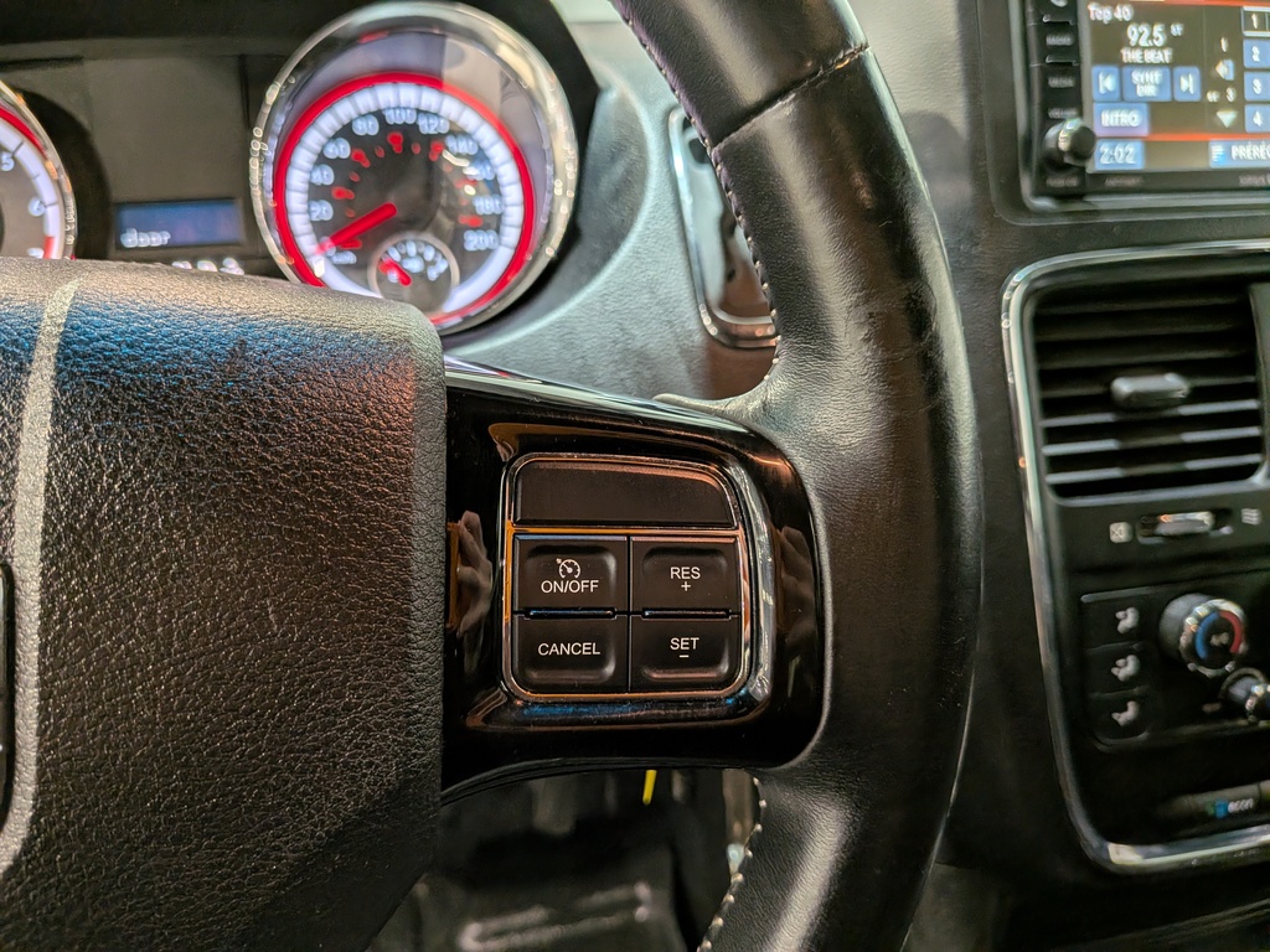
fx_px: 881
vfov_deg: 56.8
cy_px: 476
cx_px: 635
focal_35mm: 24
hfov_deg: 71.6
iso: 42
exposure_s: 1/100
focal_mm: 4.53
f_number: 1.7
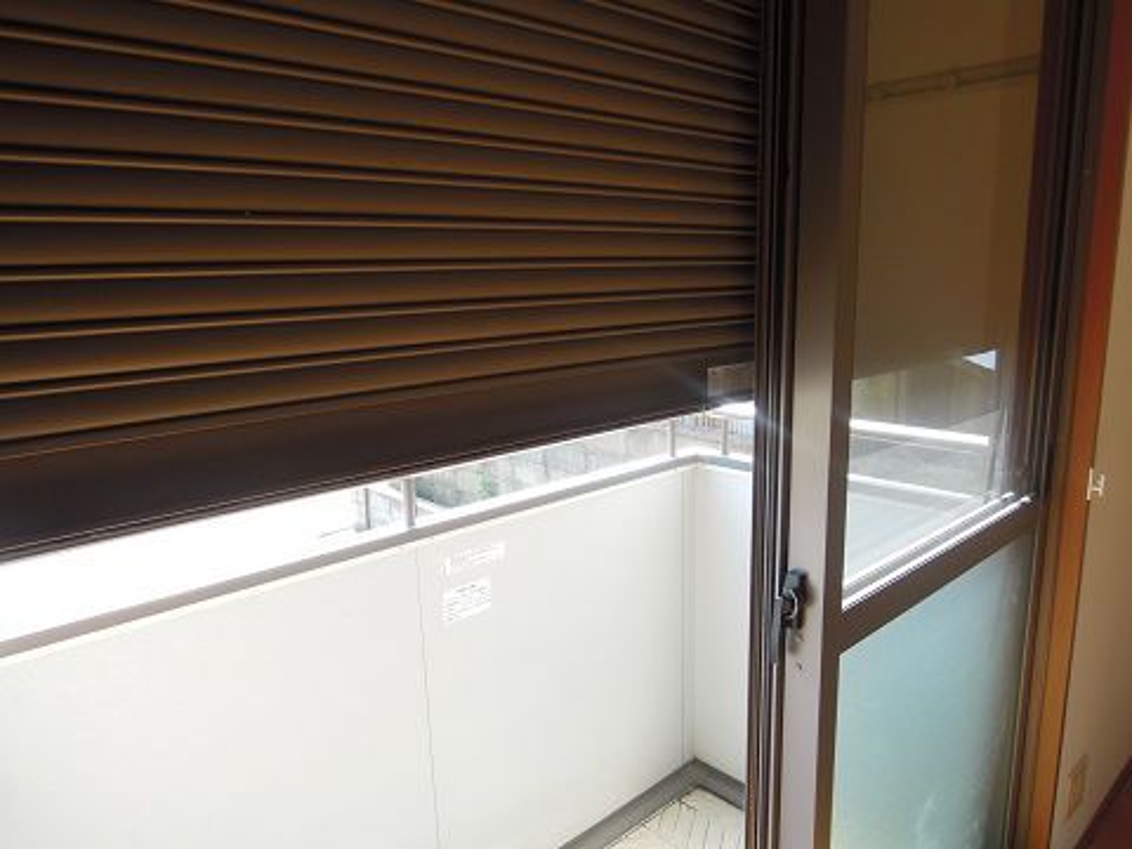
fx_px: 785
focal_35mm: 24
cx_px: 566
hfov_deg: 71.6
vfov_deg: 56.8
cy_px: 424
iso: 160
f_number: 2.8
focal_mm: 4.3
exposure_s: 1/125
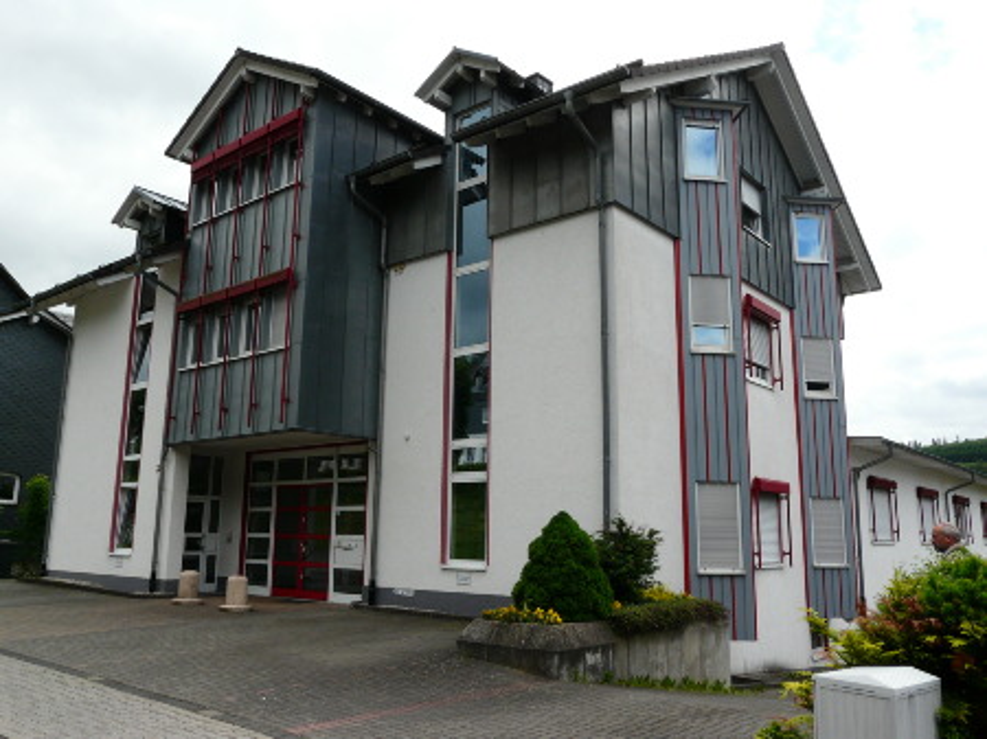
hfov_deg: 63.5
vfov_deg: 49.7
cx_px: 494
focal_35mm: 28
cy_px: 370
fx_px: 798
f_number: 5.6
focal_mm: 4.6
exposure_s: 1/320
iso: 100
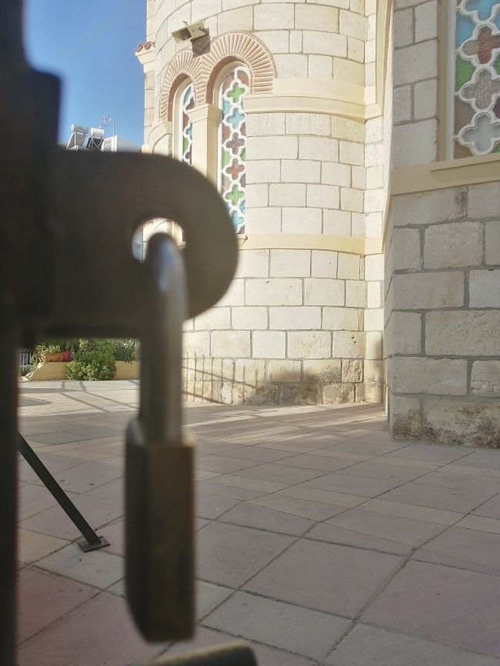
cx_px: 204
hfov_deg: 44.0
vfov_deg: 56.8
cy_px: 331
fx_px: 616
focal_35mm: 32
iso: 50
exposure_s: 1/448
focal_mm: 3.62
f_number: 1.8
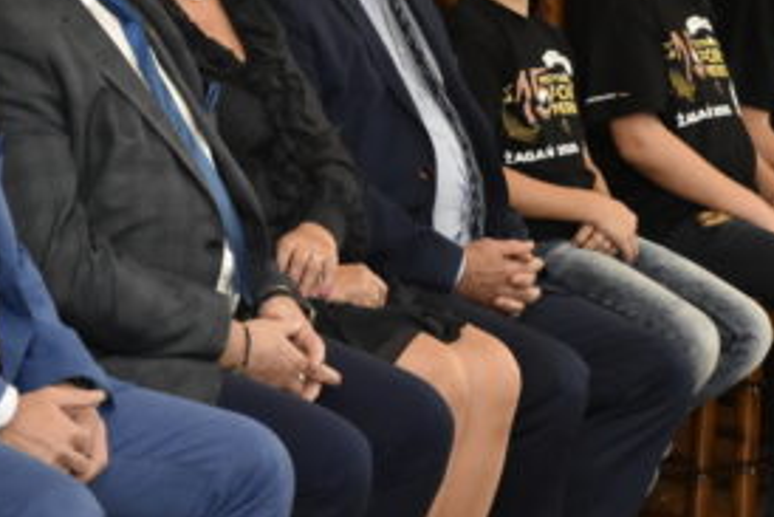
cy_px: 254
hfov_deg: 8.5
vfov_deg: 5.7
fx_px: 5184
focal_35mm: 241
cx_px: 511
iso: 3200
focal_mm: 70
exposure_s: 1/200
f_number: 5.6
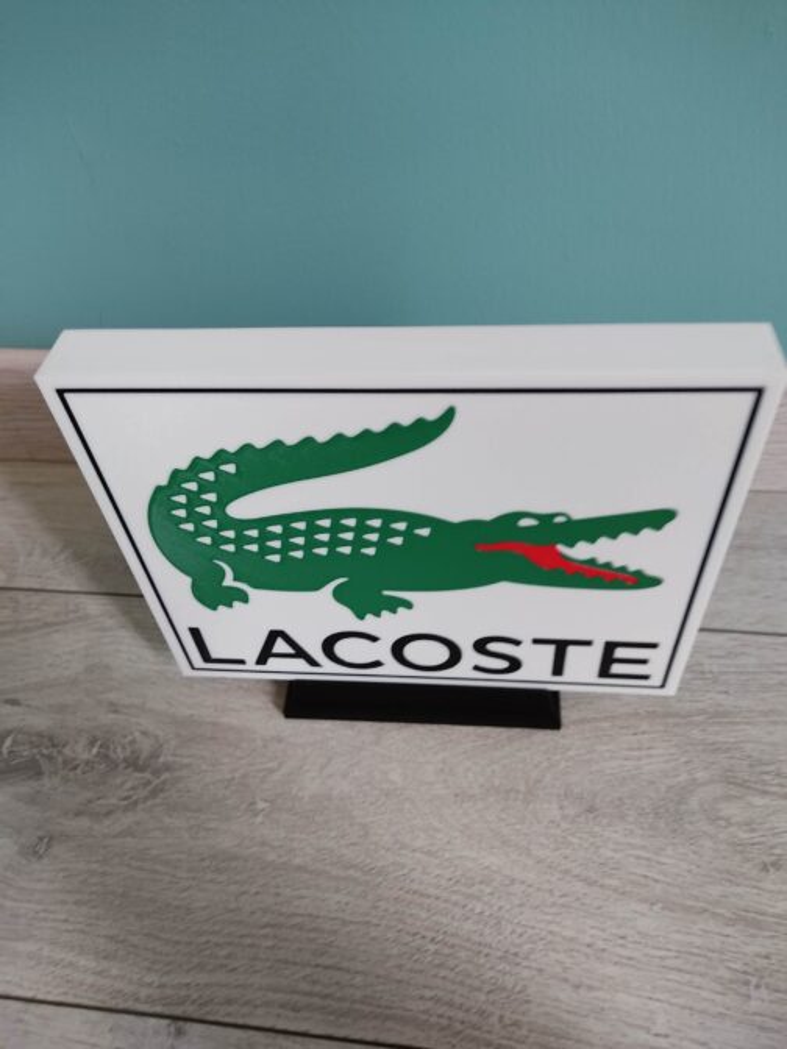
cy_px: 524
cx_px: 394
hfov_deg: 53.1
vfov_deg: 67.3
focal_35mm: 26
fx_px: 788
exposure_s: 1/33
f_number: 1.79
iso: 913
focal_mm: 4.74
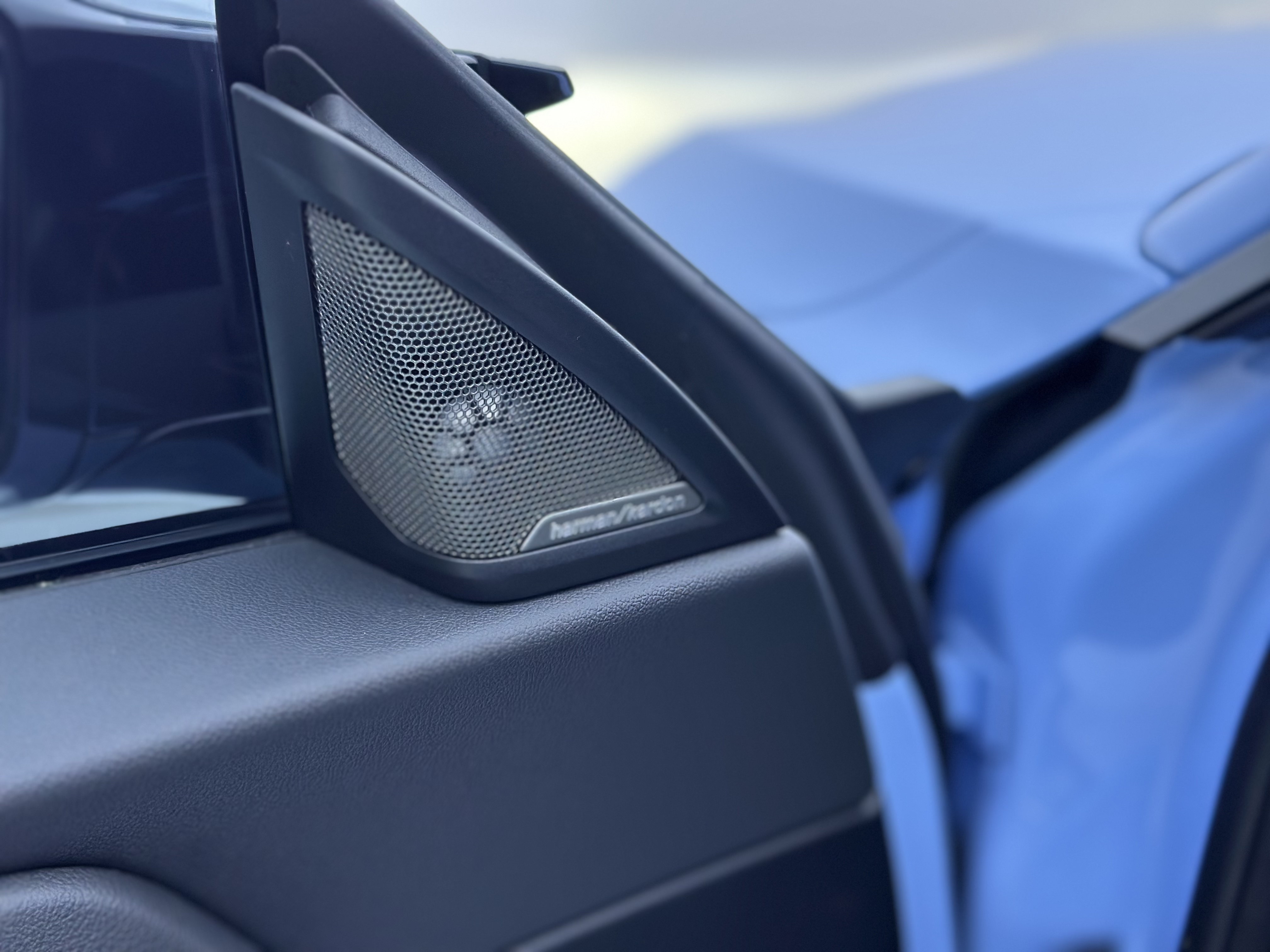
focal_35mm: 48
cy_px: 476
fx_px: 1761
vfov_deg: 30.3
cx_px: 635
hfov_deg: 39.7
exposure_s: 1/163
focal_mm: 6.86
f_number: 1.78
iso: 160
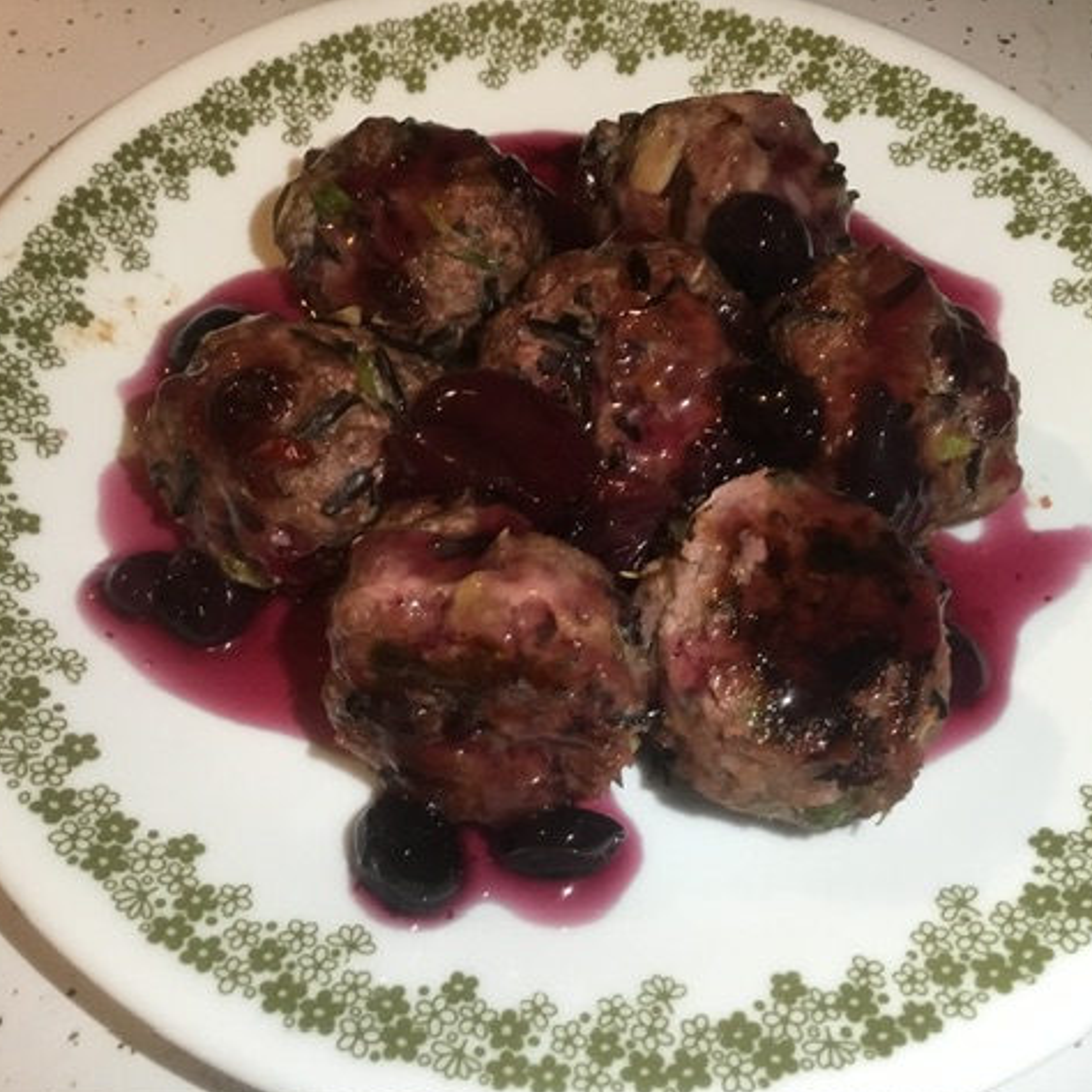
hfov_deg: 44.9
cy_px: 551
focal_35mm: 37
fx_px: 1321
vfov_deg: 44.9
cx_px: 500
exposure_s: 1/30
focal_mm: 3.3
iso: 160
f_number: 2.4
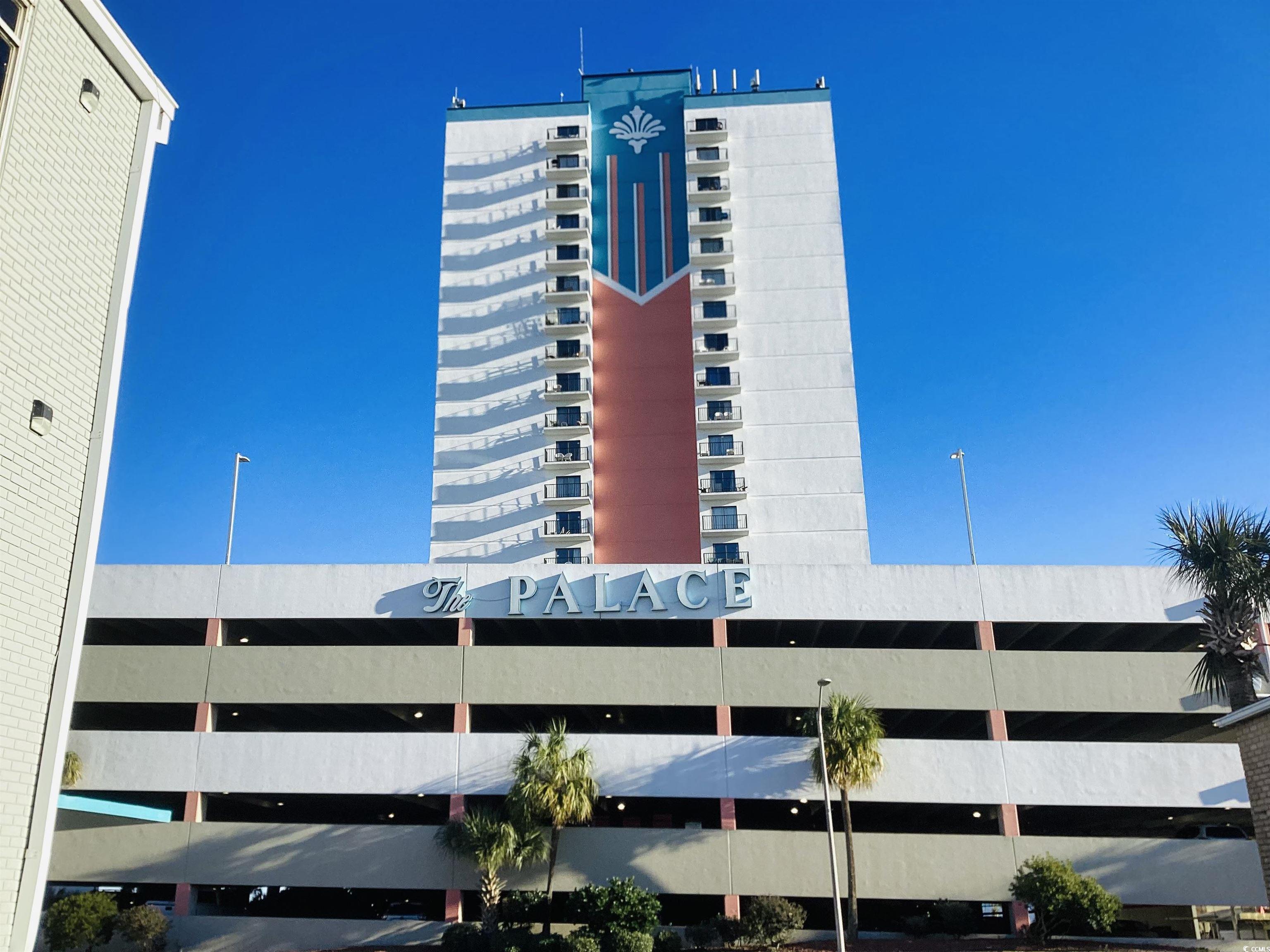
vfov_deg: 45.4
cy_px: 476
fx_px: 1137
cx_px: 635
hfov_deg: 58.4
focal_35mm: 31
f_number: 2.4
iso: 25
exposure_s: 1/936
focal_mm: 3.3
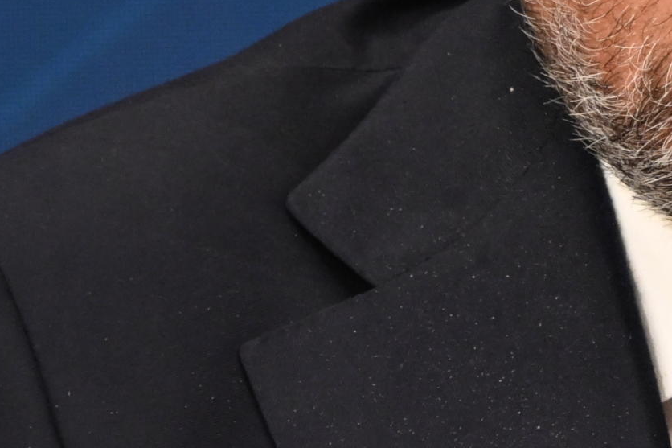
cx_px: 1213
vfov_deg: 0.7
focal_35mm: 2095
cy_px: -138
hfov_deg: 1.0
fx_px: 39096
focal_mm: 380
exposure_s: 1/160
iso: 1800
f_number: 7.1
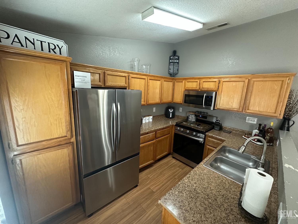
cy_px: 112
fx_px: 121
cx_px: 149
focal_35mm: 14
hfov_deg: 102.1
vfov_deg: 85.7
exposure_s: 1/60
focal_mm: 2.22
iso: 500
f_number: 2.2
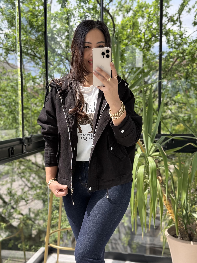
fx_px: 364
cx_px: 98
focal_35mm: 48
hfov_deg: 30.3
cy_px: 132
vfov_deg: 39.7
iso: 80
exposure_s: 1/601
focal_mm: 6.76
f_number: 1.78
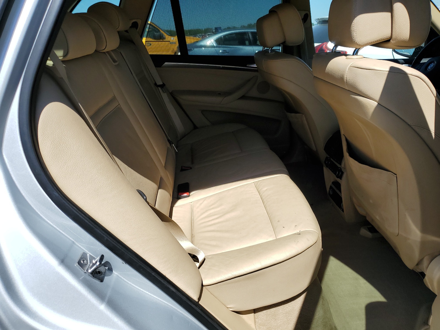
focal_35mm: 26
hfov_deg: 67.3
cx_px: 220
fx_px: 330
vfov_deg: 53.1
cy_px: 165
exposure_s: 1/2500
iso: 50
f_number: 1.5
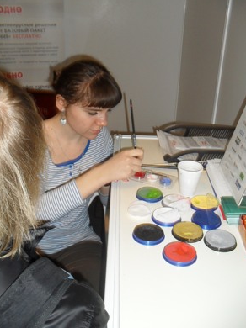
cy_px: 160
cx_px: 122
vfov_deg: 51.4
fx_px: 341
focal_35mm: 36
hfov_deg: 39.6
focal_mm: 6.3
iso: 200
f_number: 3.2
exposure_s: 1/45
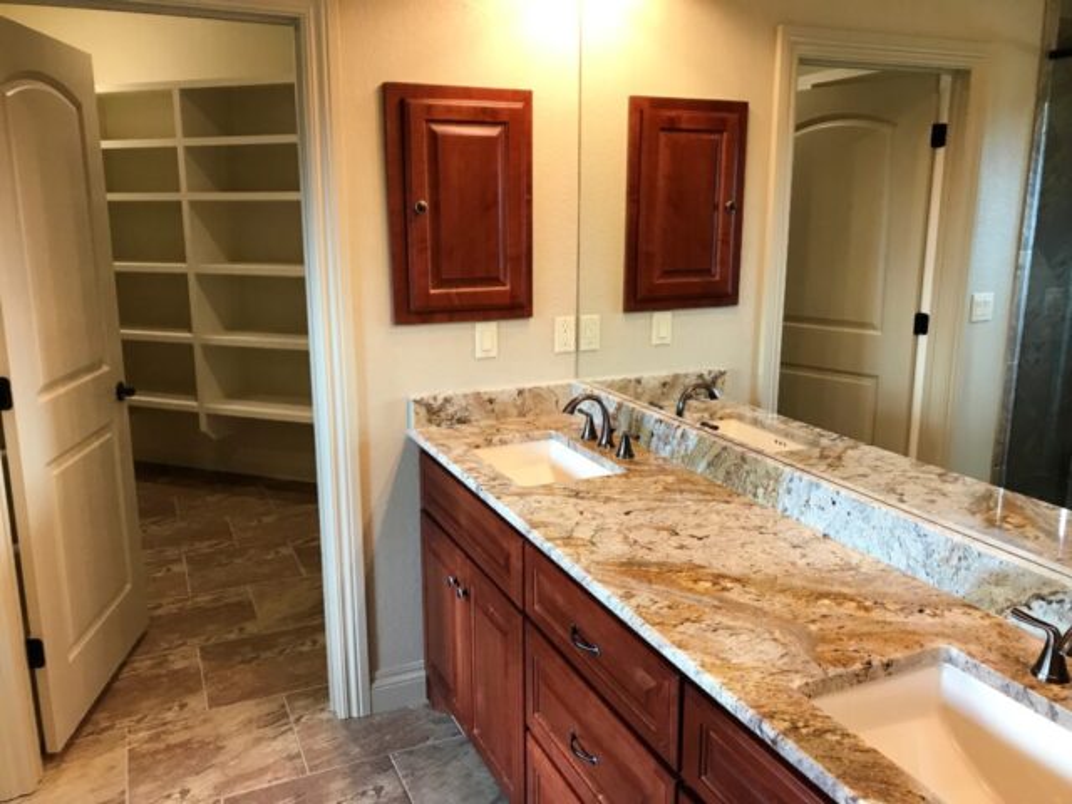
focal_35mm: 28
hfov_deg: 63.4
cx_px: 536
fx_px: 867
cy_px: 402
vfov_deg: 49.7
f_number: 1.8
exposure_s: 1/30
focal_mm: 3.99
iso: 32
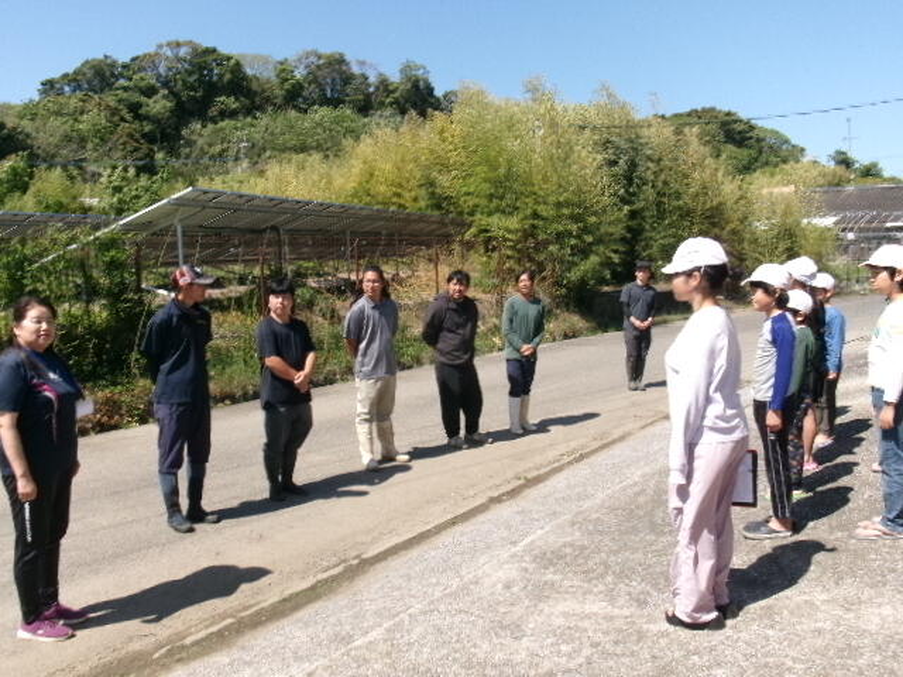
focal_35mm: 36
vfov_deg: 39.7
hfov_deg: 51.4
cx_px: 452
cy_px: 338
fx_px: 939
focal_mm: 6.4
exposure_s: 1/105
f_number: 11.8
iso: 100
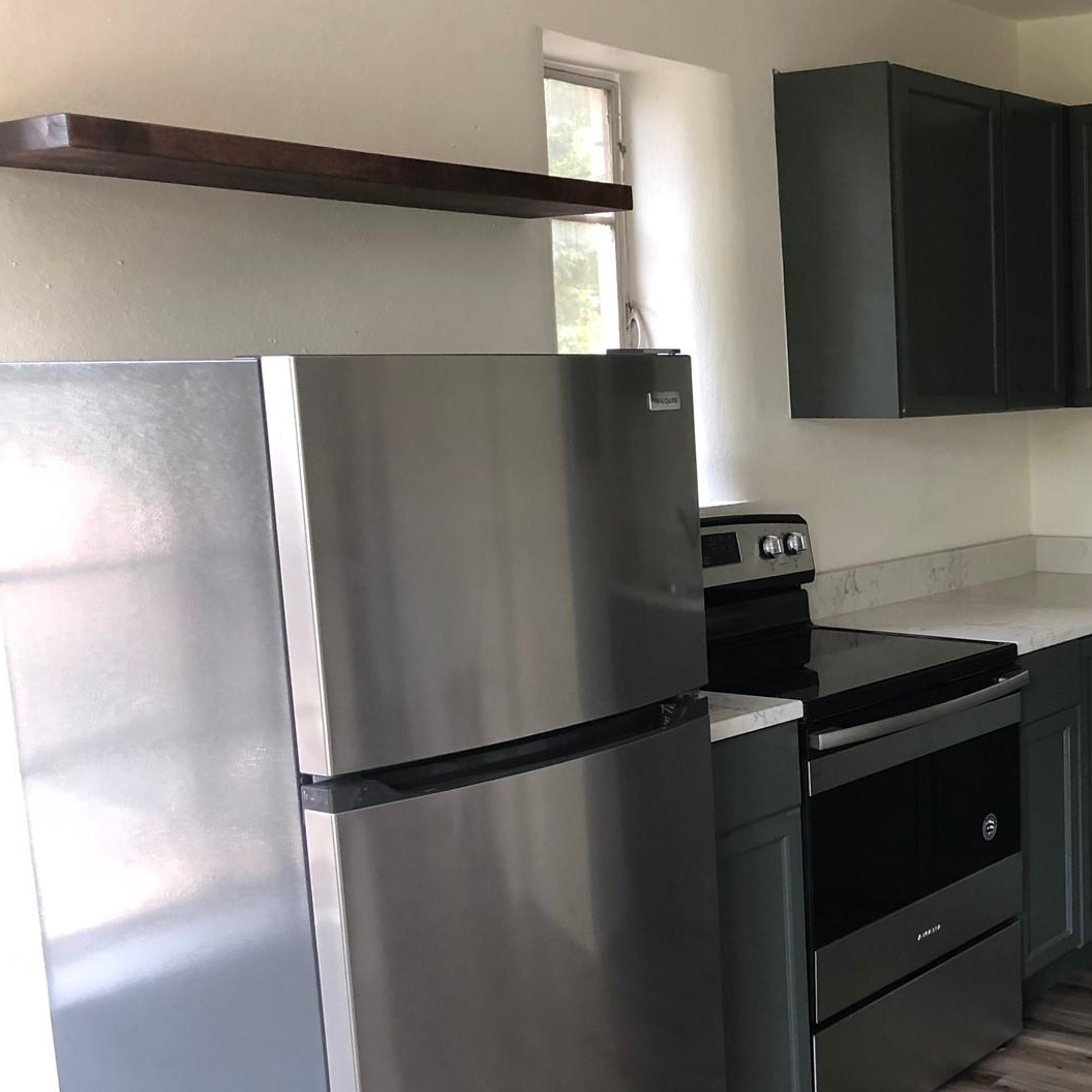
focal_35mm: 48
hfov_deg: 33.0
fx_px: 1713
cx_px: 1039
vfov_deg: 35.1
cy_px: 712
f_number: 1.8
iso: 40
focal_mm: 3.99
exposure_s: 1/30
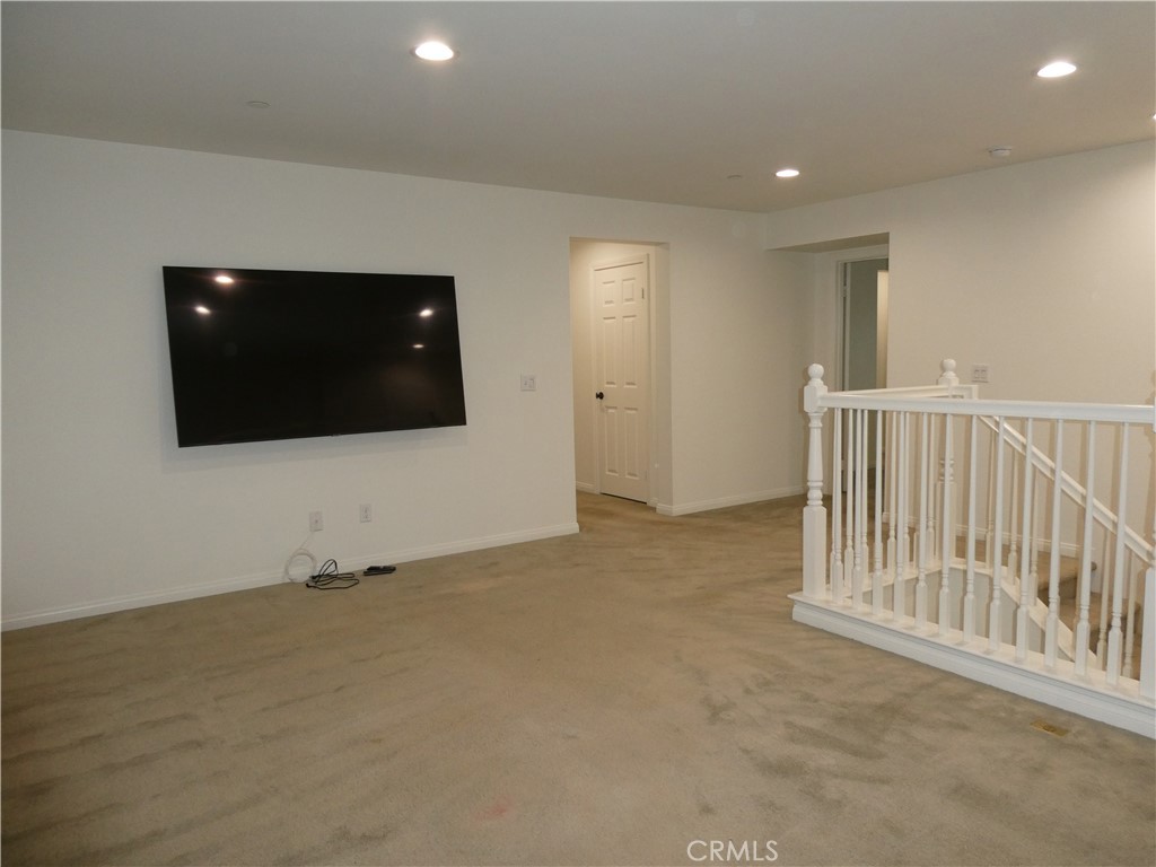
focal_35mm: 24
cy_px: 434
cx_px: 578
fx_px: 801
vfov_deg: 56.8
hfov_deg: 71.6
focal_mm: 4.3
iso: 250
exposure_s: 1/60
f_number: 3.3
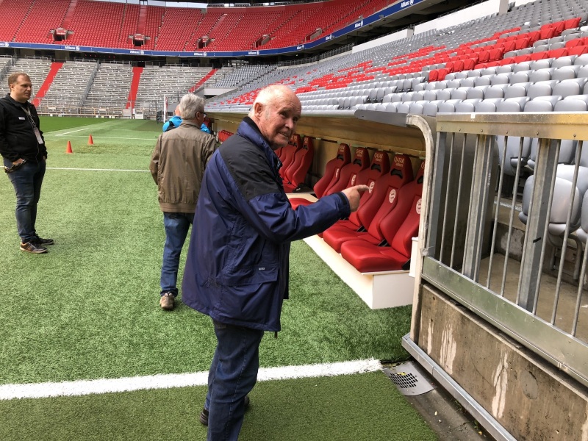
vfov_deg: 49.7
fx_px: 476
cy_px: 220
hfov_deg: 63.4
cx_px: 294
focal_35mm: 28
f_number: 1.8
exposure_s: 1/40
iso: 25
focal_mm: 4
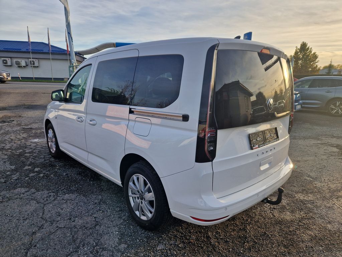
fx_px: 227
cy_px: 128
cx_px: 171
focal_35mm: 23
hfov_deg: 73.9
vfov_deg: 58.9
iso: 50
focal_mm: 5.4
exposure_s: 1/680
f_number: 1.8
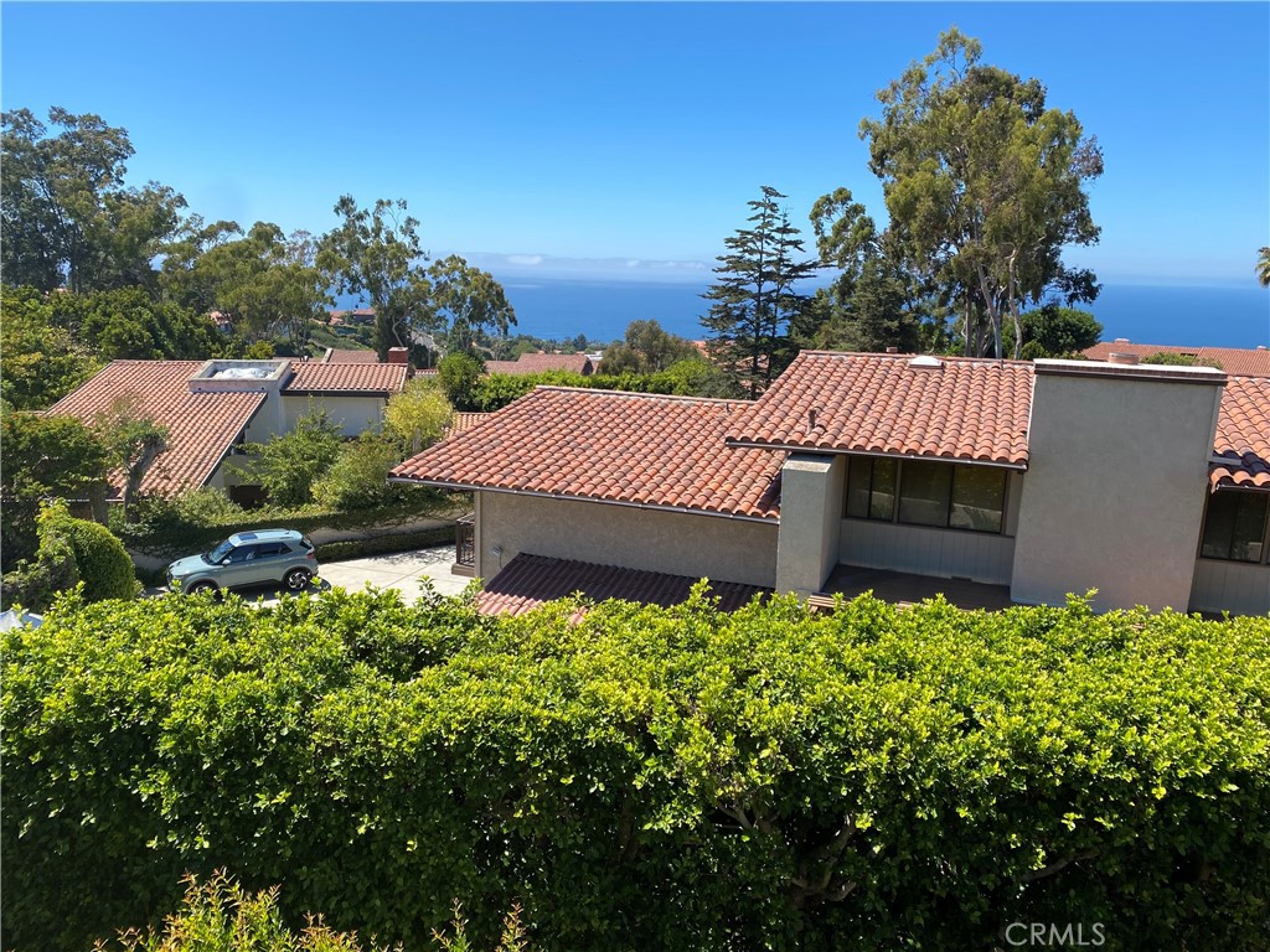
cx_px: 635
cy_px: 476
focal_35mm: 26
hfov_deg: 67.3
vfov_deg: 53.1
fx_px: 954
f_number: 1.8
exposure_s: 1/2028
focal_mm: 4.25
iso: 32
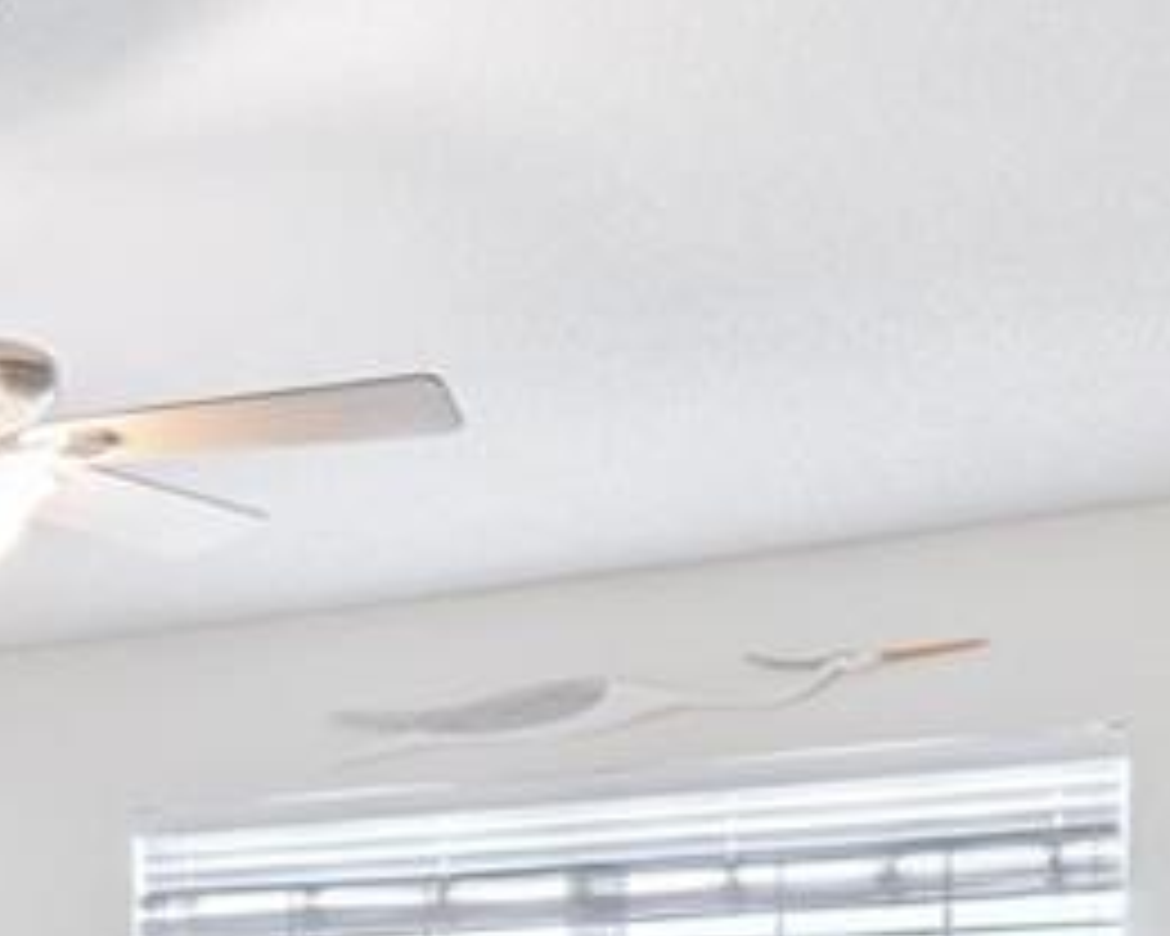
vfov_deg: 15.8
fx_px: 2805
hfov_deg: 16.4
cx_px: -1314
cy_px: 1744
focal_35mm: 81
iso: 400
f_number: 8
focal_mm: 14
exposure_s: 1/25
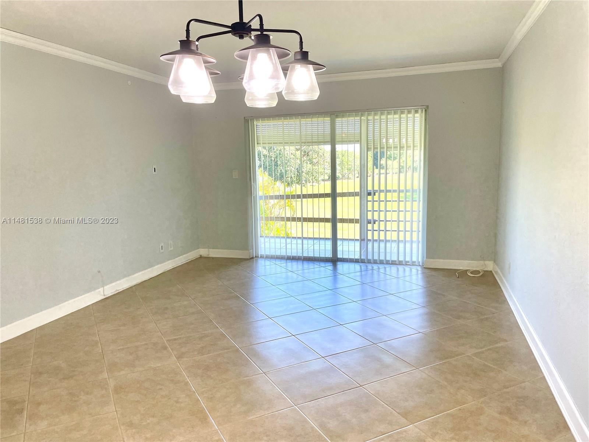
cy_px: 221
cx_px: 294
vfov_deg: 53.1
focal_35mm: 26
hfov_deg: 67.3
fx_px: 442
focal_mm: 4.2
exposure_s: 1/120
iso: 64
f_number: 1.6
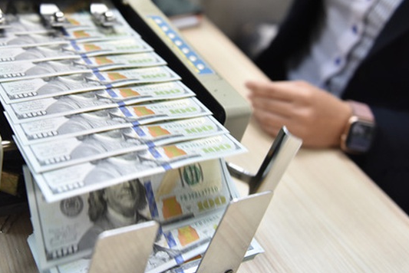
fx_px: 512
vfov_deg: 29.7
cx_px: 162
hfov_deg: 43.3
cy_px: 94
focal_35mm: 45
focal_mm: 32
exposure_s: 1/160
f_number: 2.8
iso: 1600
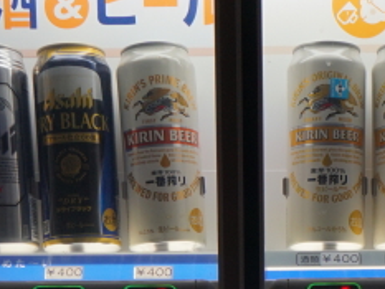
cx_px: 266
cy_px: 557
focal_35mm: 114
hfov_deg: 17.2
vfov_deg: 11.8
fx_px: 1269
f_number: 8
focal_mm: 18
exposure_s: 1/60
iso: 400
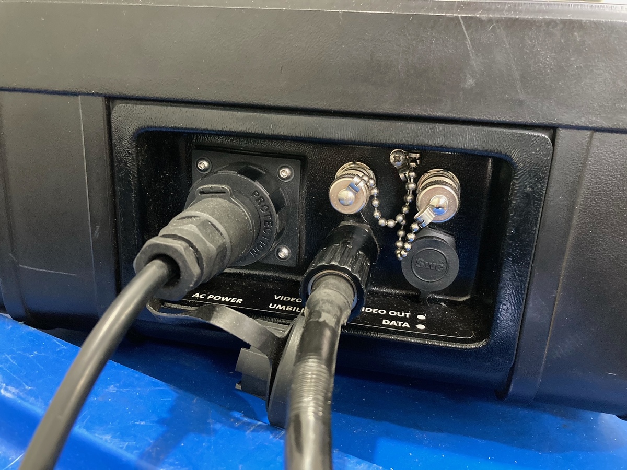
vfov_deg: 49.7
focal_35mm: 28
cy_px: 235
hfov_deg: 63.4
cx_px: 314
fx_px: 507
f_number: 1.8
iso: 640
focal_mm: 3.99
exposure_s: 1/25
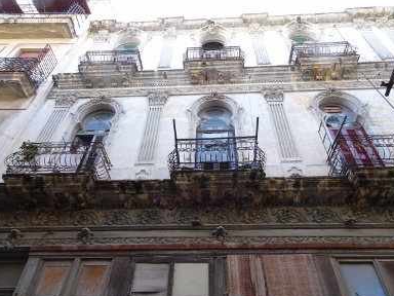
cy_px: 152
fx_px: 285
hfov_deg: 69.4
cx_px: 201
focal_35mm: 25
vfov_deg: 54.9
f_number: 3.5
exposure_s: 1/60
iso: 80
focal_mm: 4.1
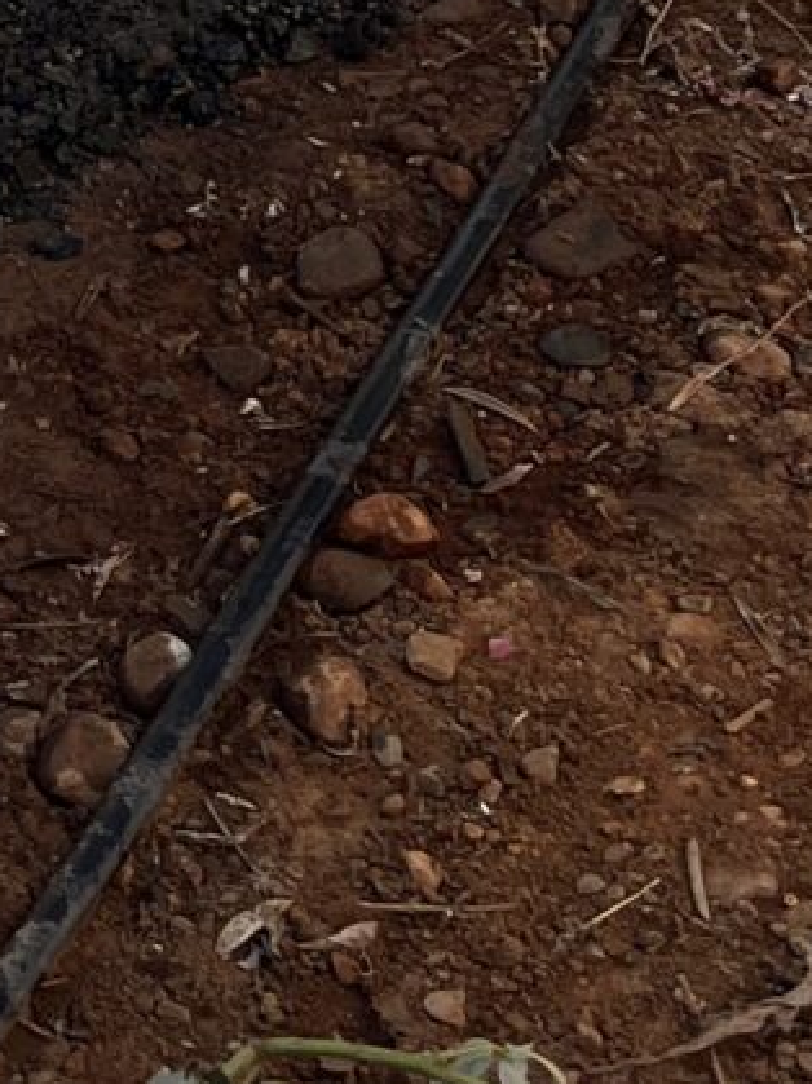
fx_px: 4975
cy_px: -1283
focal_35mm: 159
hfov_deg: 8.9
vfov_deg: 11.0
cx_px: -649
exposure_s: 1/1923
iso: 50
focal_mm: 5.1
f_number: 1.6
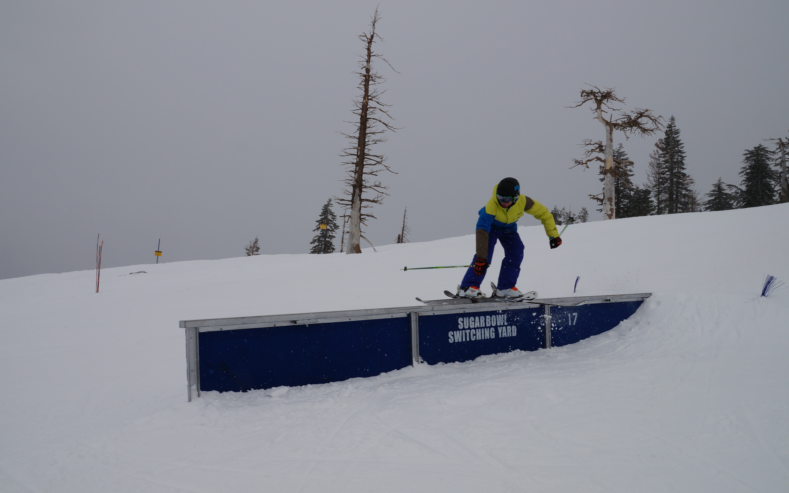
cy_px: 239
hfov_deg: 61.2
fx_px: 667
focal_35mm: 31
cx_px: 396
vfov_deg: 40.6
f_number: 13
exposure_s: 1/250
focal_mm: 20
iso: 100
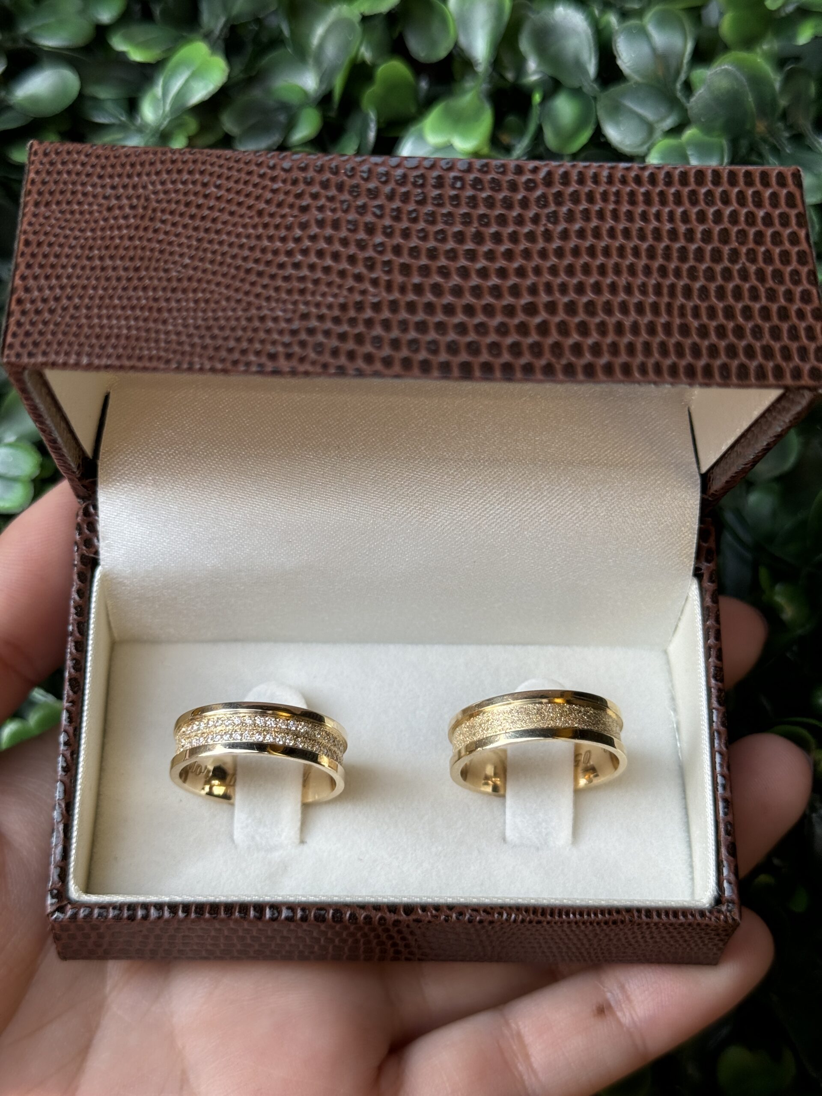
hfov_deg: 30.3
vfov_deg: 39.7
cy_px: 548
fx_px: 1520
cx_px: 411
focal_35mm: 48
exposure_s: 1/1094
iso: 64
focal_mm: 6.76
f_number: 1.78
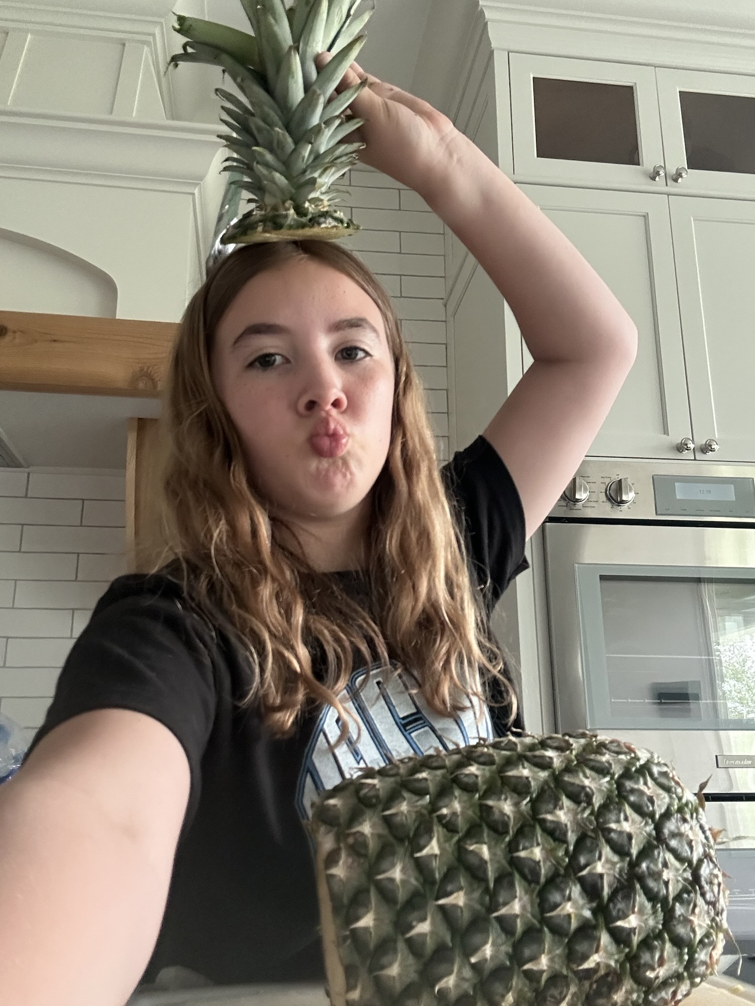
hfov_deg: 46.8
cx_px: 378
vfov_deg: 60.0
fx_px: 872
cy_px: 503
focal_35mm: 30
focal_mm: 2.69
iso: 320
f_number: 1.9
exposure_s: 1/40
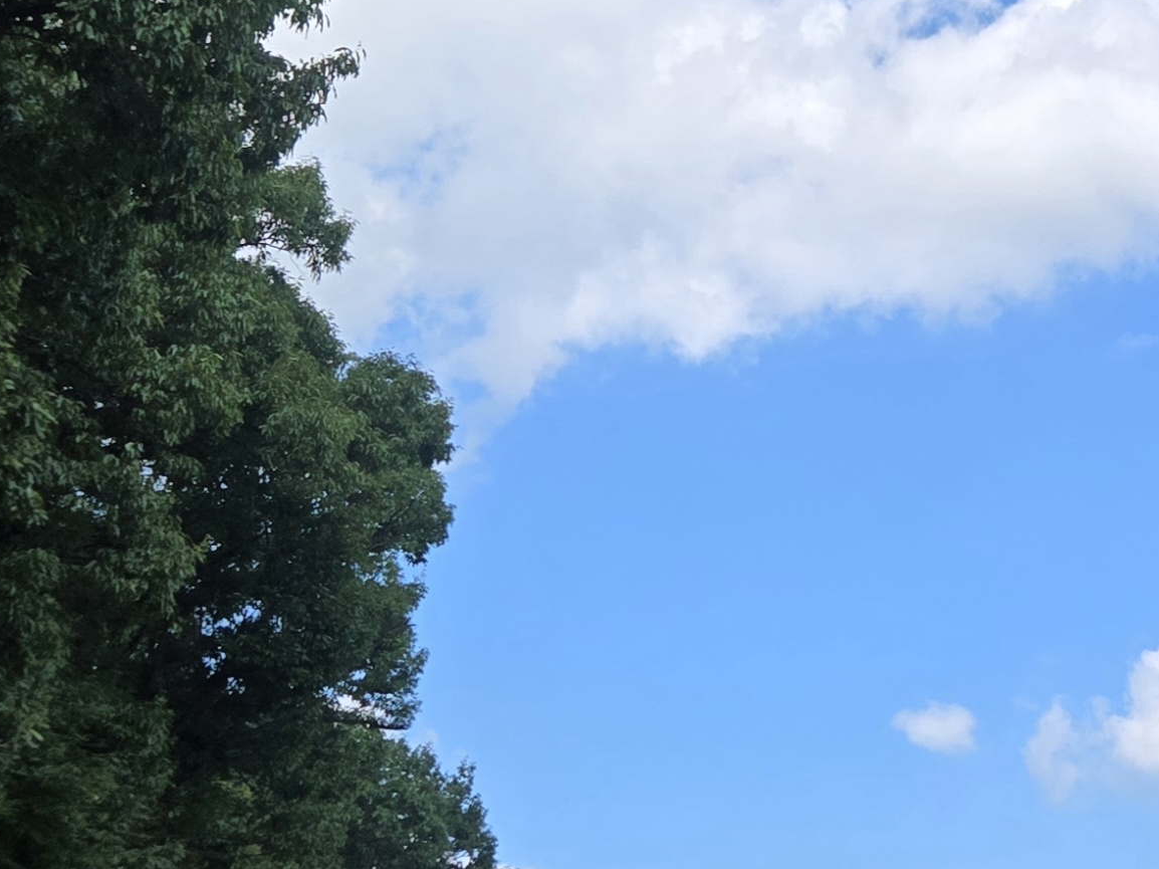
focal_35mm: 73
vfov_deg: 20.2
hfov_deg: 25.7
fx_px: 2444
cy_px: 481
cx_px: 1085
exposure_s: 1/3333
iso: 50
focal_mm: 5.4
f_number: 1.8
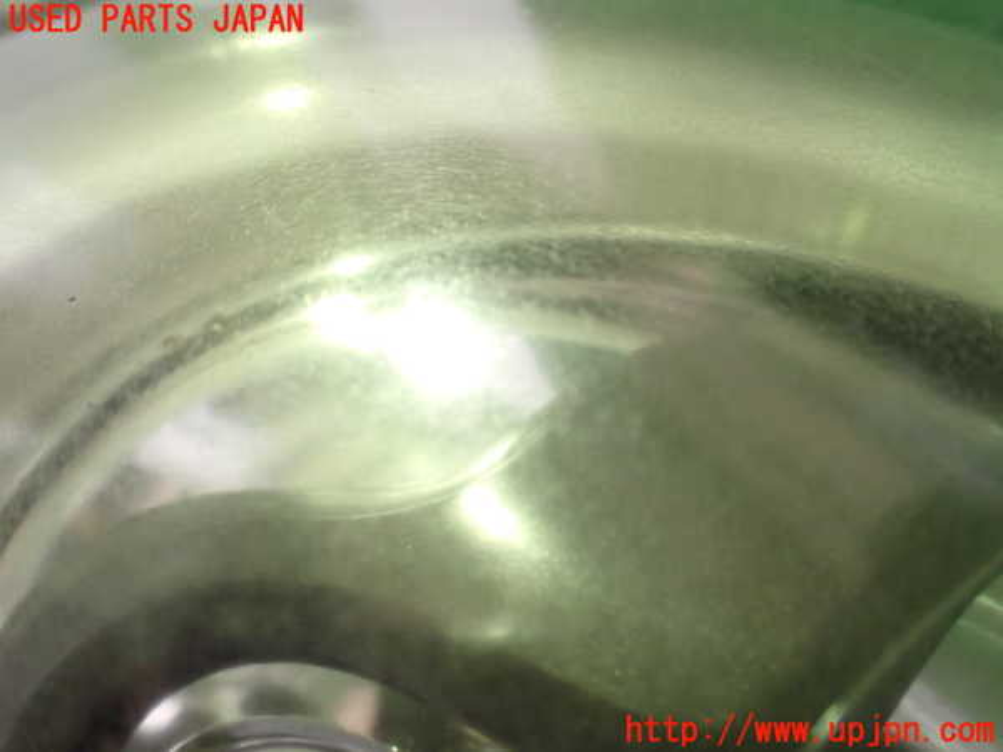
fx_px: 869
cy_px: 376
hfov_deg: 60.0
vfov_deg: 46.8
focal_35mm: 30
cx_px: 502
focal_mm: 5.4
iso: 800
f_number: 2.3
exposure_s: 1/50
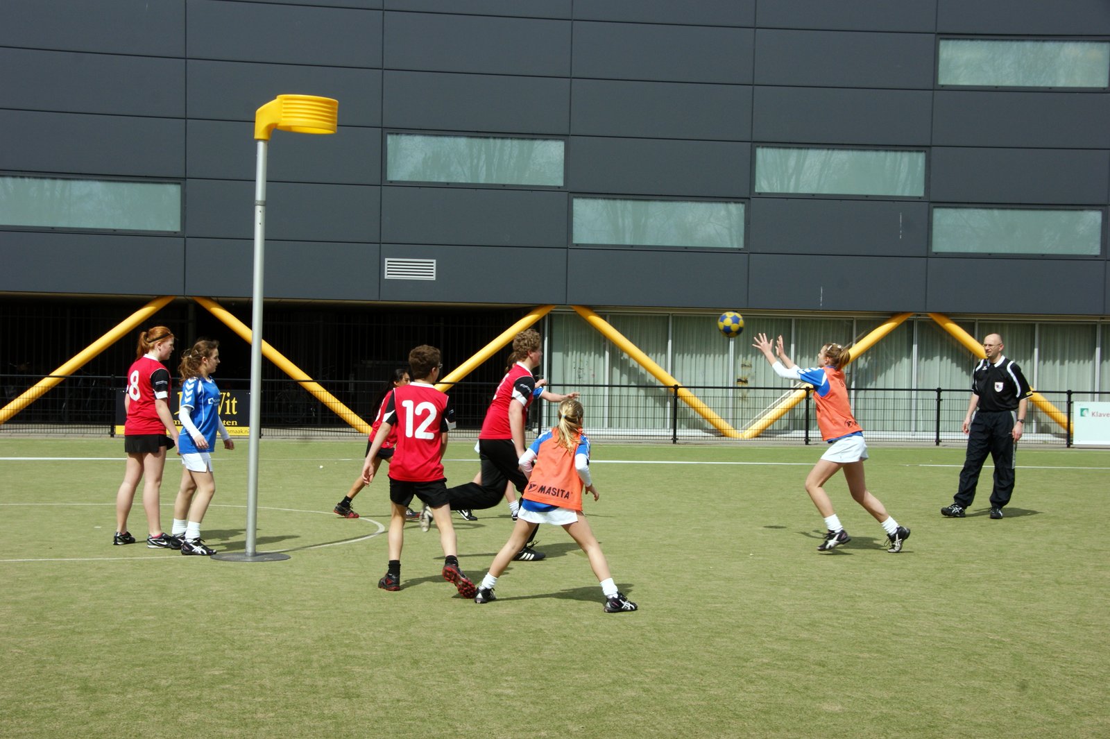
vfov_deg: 22.6
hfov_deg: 33.4
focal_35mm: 60
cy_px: 370
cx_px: 555
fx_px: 1849
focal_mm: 40
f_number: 13
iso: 200
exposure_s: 1/250
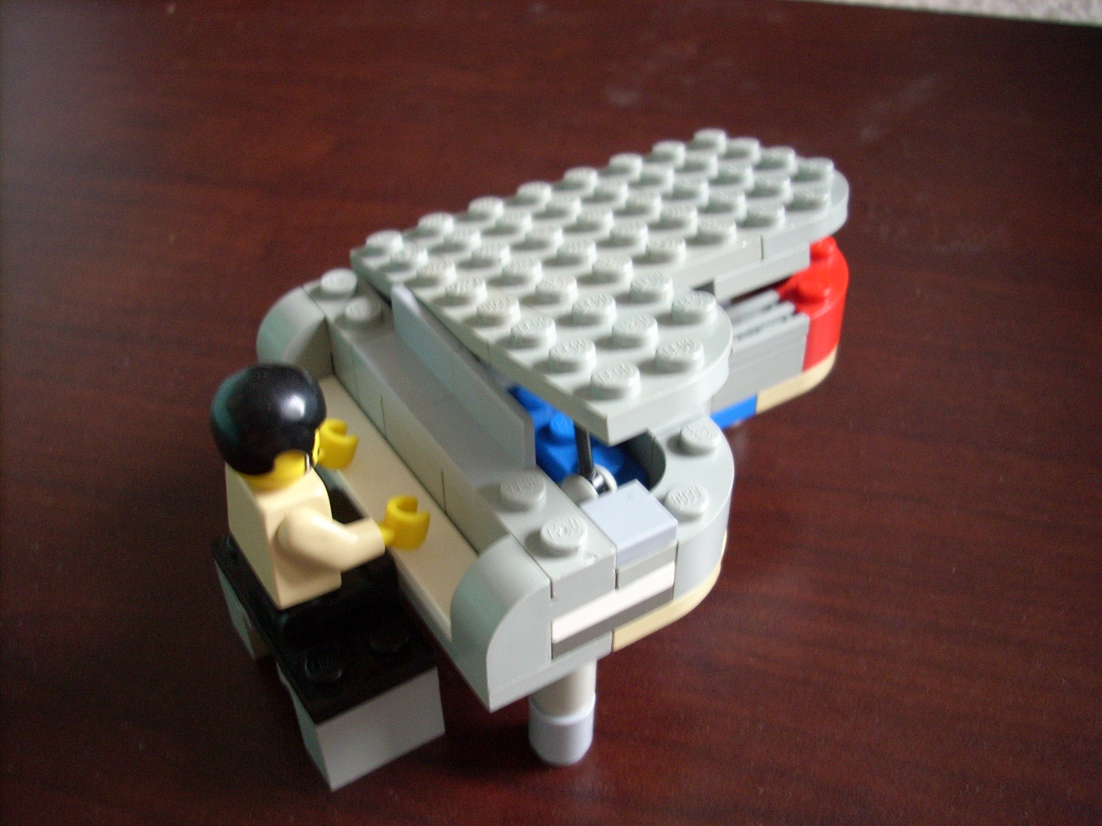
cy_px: 413
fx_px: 1178
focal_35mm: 37
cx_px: 551
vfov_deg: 38.7
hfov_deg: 50.1
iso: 200
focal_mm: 6.2
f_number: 2.8
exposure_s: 1/17.8
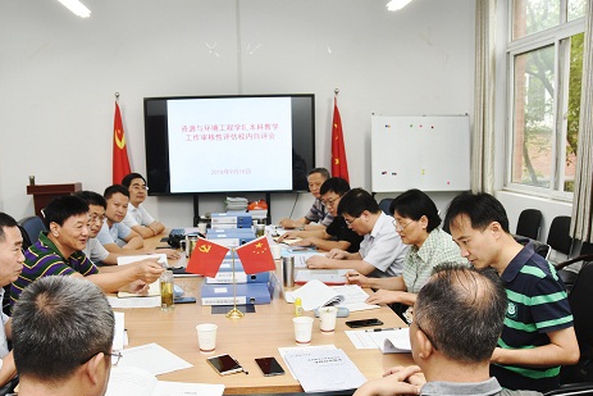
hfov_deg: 54.3
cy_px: 236
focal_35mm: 35
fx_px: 577
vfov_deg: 37.7
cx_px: 265
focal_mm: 18
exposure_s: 1/60
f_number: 4
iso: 360
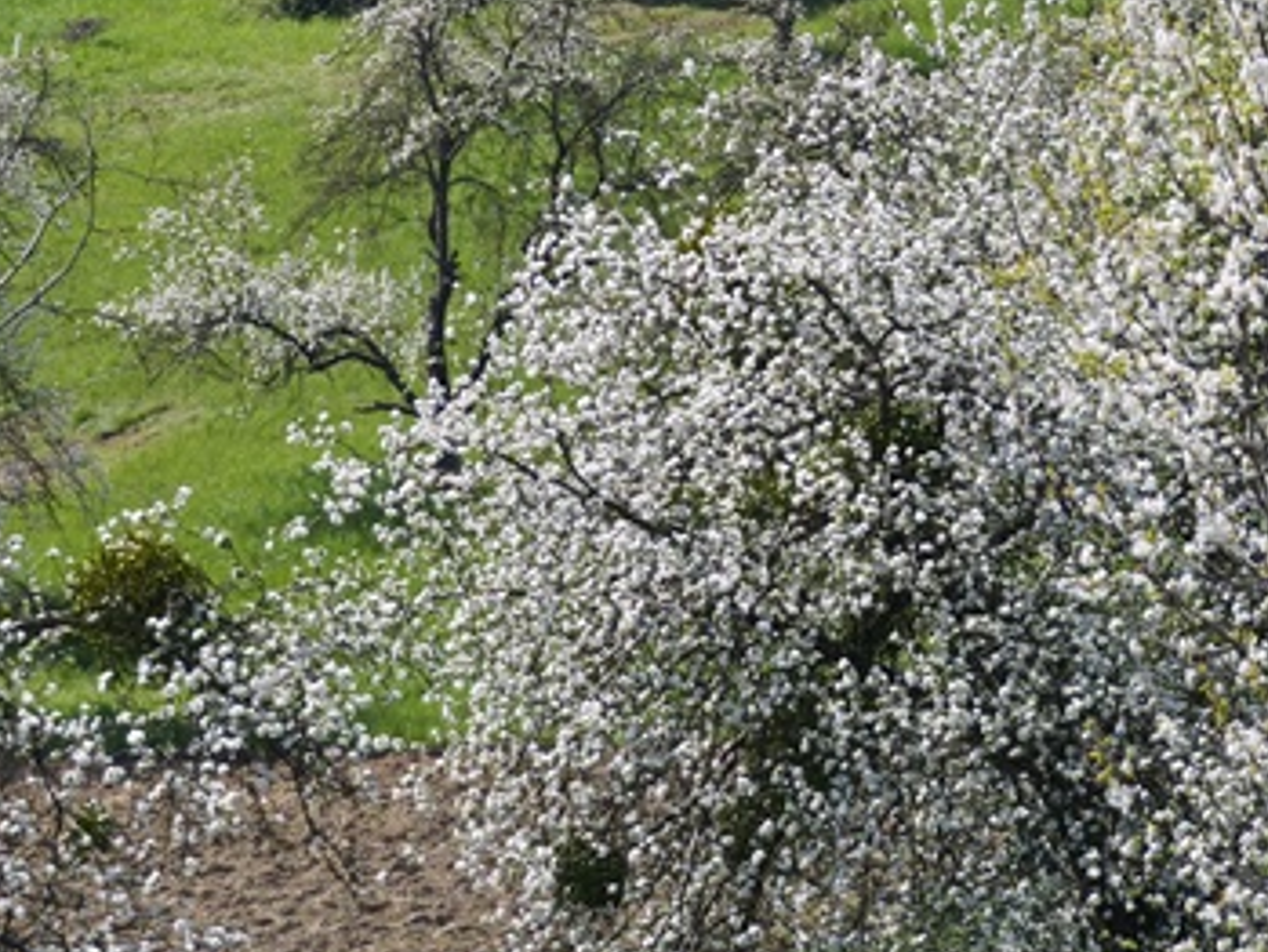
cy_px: -113
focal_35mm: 458
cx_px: 262
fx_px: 16783
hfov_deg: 4.3
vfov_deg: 3.2
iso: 100
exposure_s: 1/500
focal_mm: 100
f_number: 4
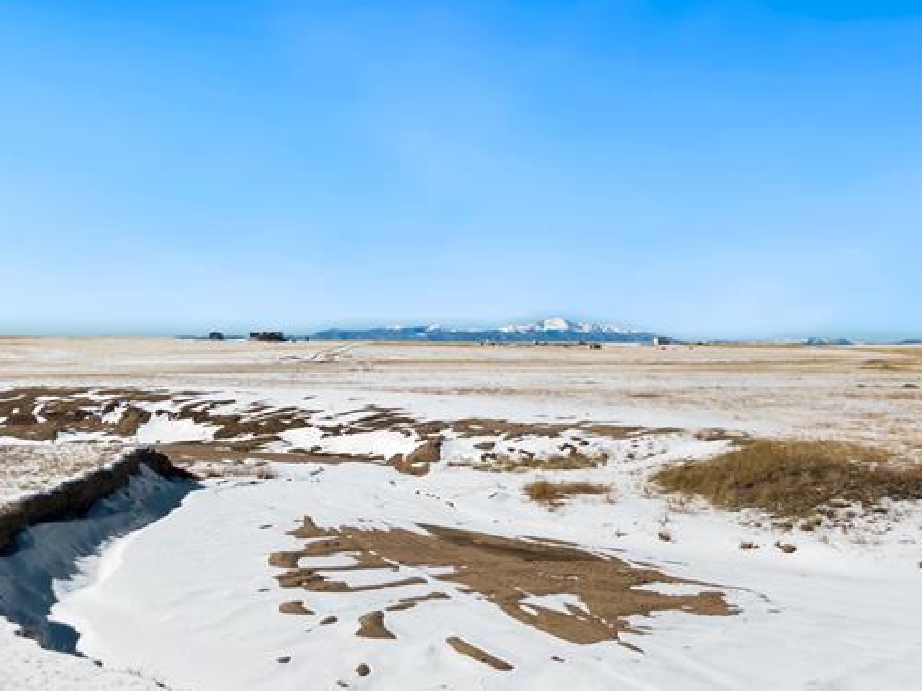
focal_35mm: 31
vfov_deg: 45.4
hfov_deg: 58.2
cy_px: 364
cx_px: 414
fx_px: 825
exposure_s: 1/100
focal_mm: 4.39
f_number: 2.8
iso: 100
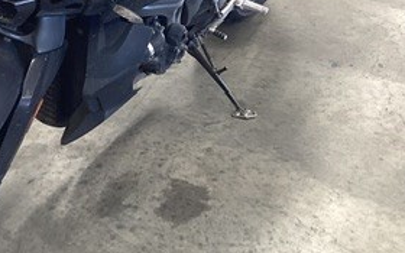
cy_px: 10
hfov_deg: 27.3
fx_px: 828
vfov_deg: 17.1
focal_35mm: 75
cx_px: 132
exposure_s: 1/60
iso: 100
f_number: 2.4
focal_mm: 3.3
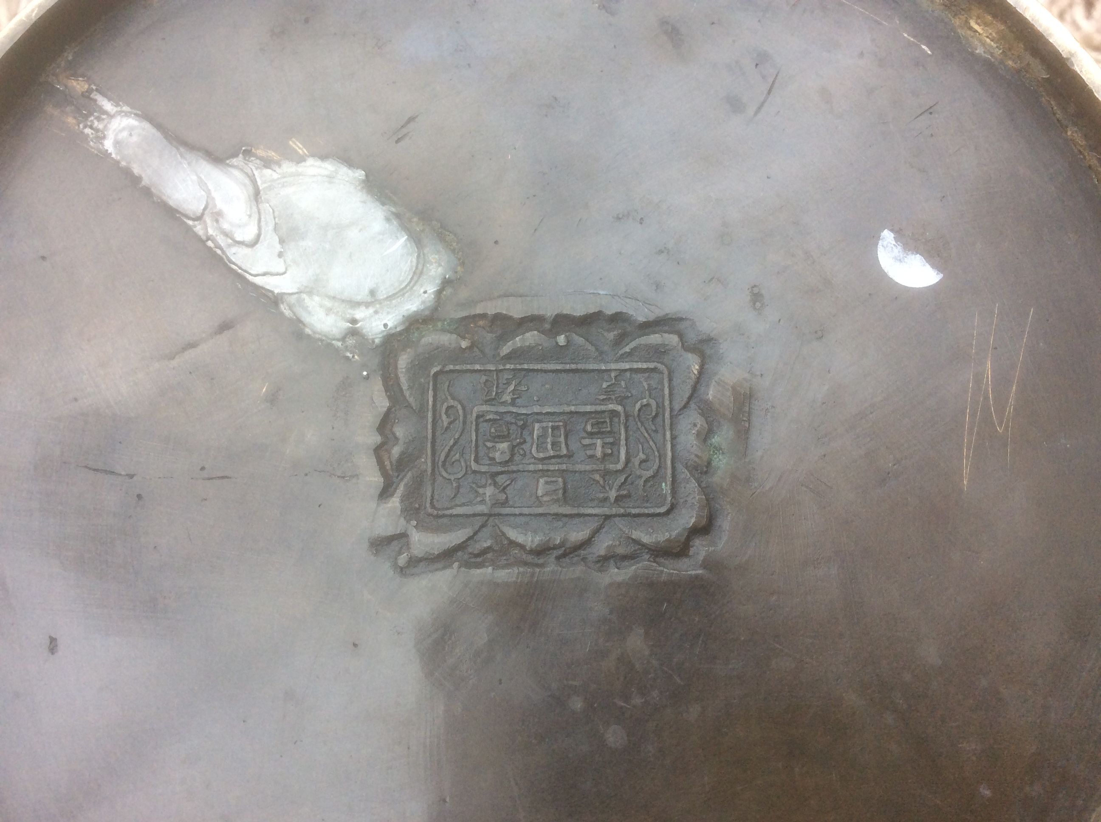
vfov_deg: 44.1
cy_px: 411
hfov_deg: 56.9
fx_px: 1016
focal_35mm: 32
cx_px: 550
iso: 50
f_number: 2.4
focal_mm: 3.3
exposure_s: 1/100
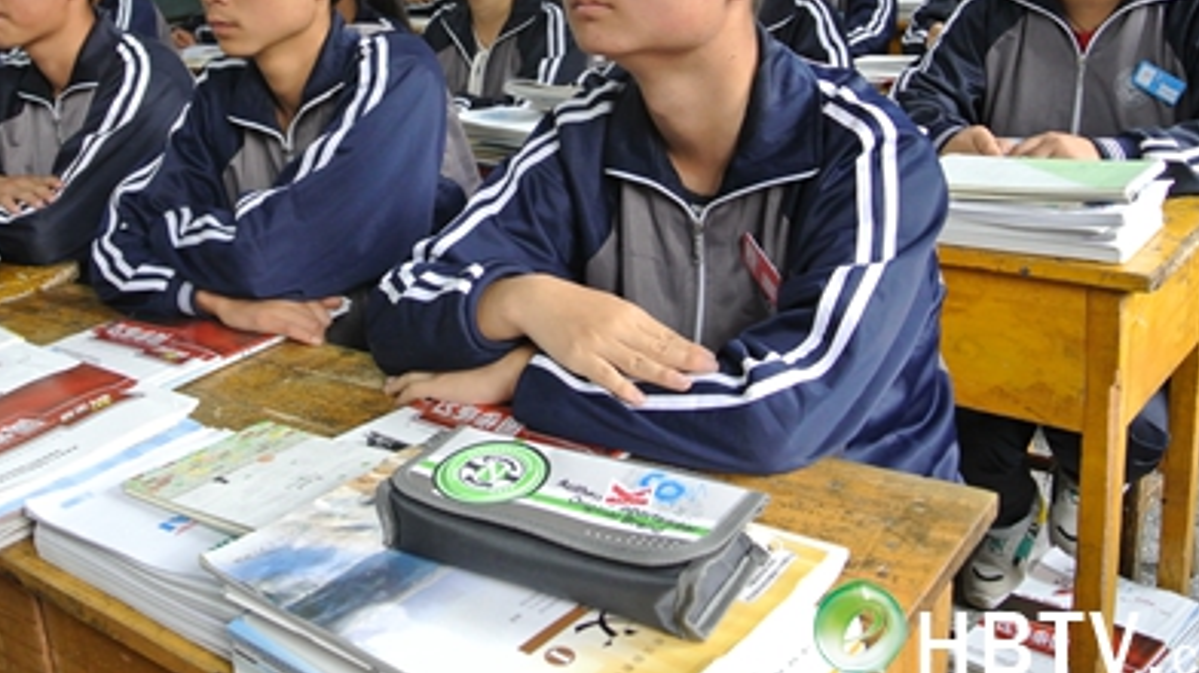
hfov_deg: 53.7
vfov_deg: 31.7
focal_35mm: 37
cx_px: 489
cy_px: 228
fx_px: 1176
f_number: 3.5
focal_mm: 10
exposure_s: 1/40
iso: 800
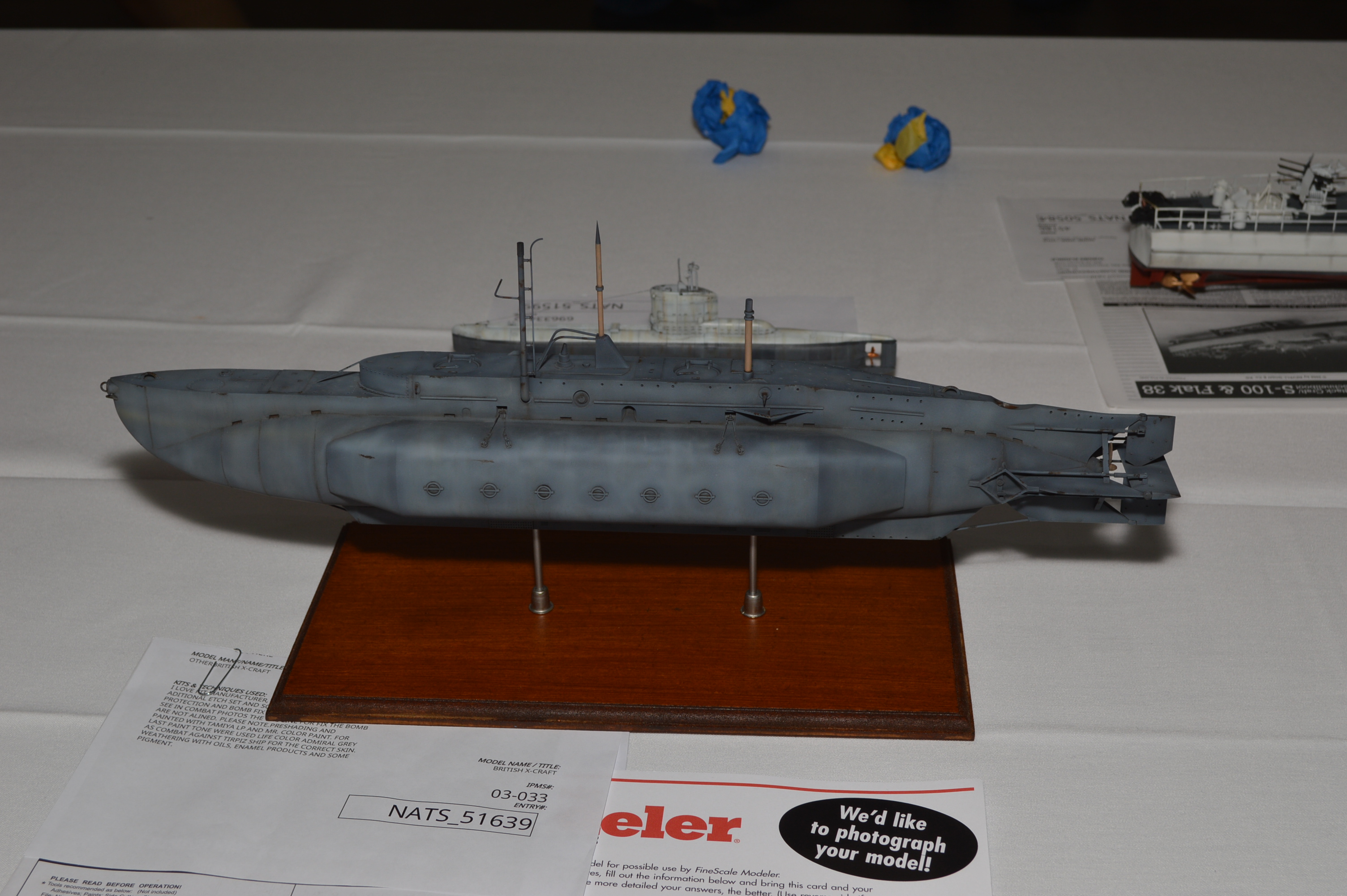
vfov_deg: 28.0
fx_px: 1794
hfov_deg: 41.1
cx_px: 674
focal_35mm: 48
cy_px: 448
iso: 100
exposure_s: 1/60
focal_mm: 32
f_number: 8
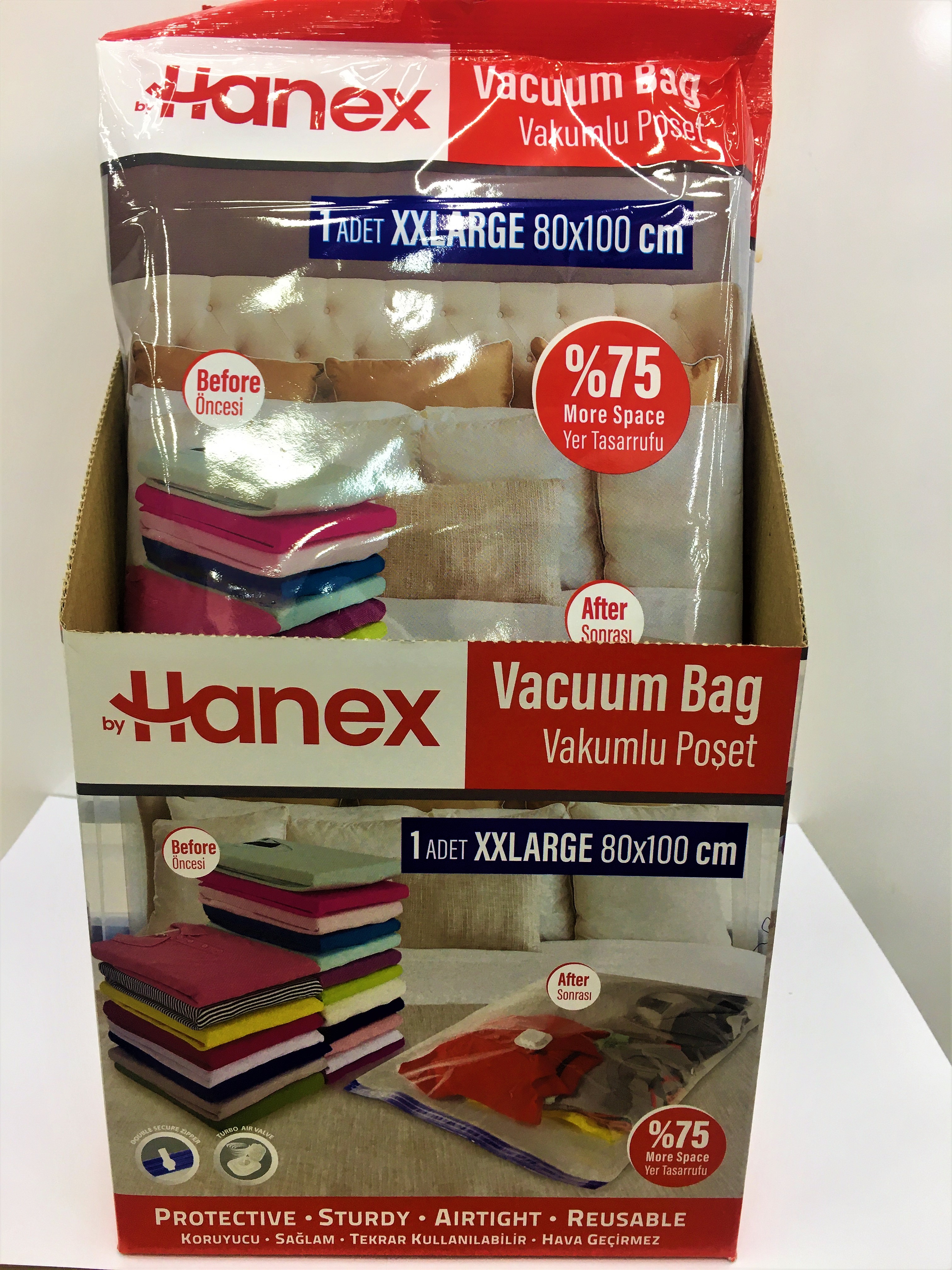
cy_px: 635
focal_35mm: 29
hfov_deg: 48.2
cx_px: 476
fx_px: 1063
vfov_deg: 61.7
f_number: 2.2
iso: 25
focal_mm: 4.15
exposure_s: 1/33
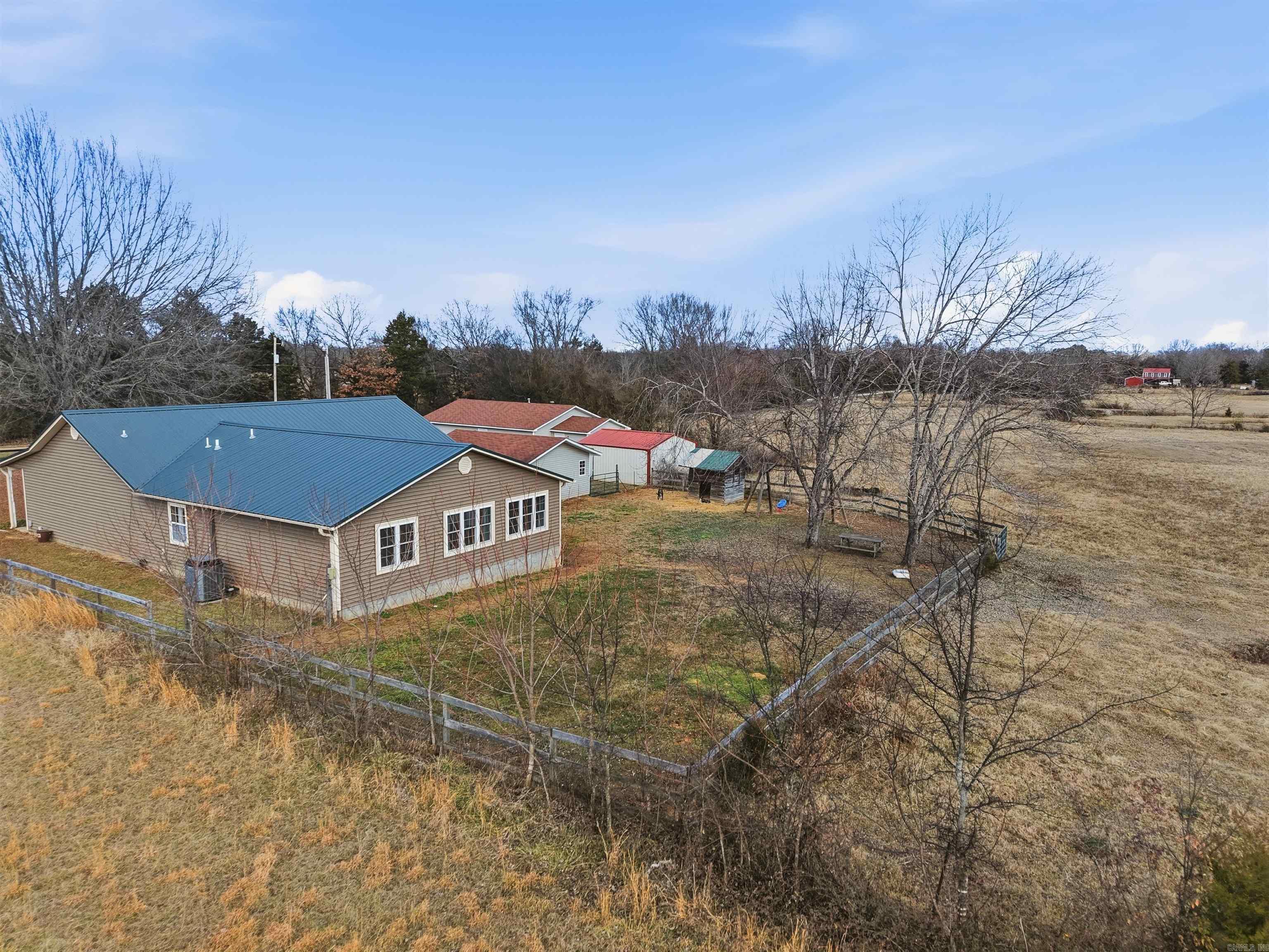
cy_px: 476
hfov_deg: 71.6
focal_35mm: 24
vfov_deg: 56.8
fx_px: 880
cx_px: 634
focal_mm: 8.7
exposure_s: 1/4000
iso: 230
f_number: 1.8
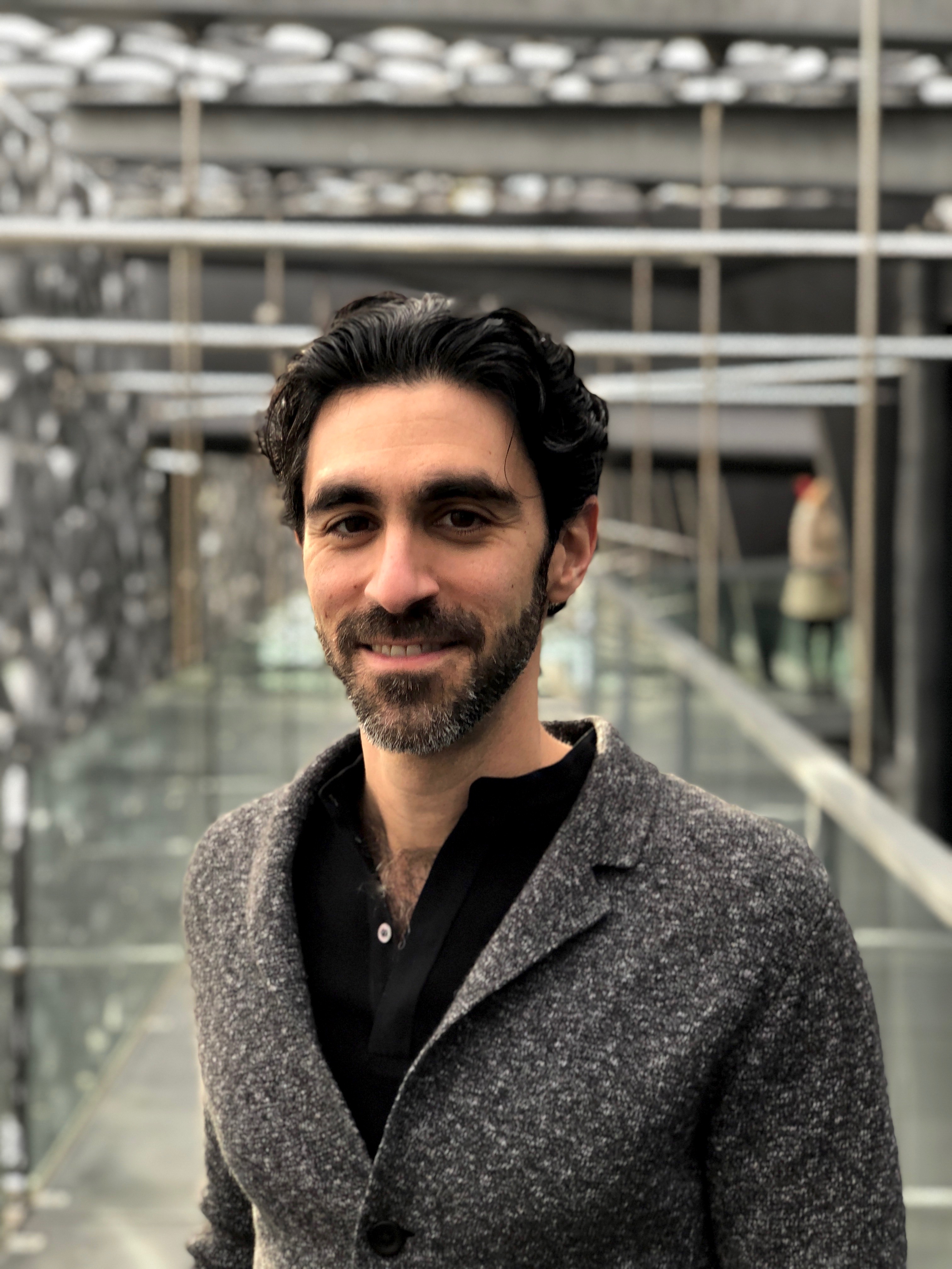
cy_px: 634
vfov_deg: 36.8
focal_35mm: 52
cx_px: 476
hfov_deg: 28.0
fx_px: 1907
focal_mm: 6
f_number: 2.4
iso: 20
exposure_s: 1/50
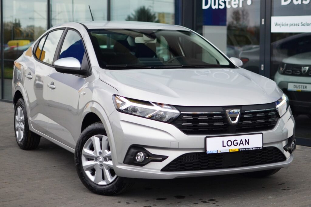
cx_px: 156
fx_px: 454
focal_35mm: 52
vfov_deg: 25.8
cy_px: 104
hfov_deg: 37.8
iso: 250
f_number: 1.8
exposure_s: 1/2000
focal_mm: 35
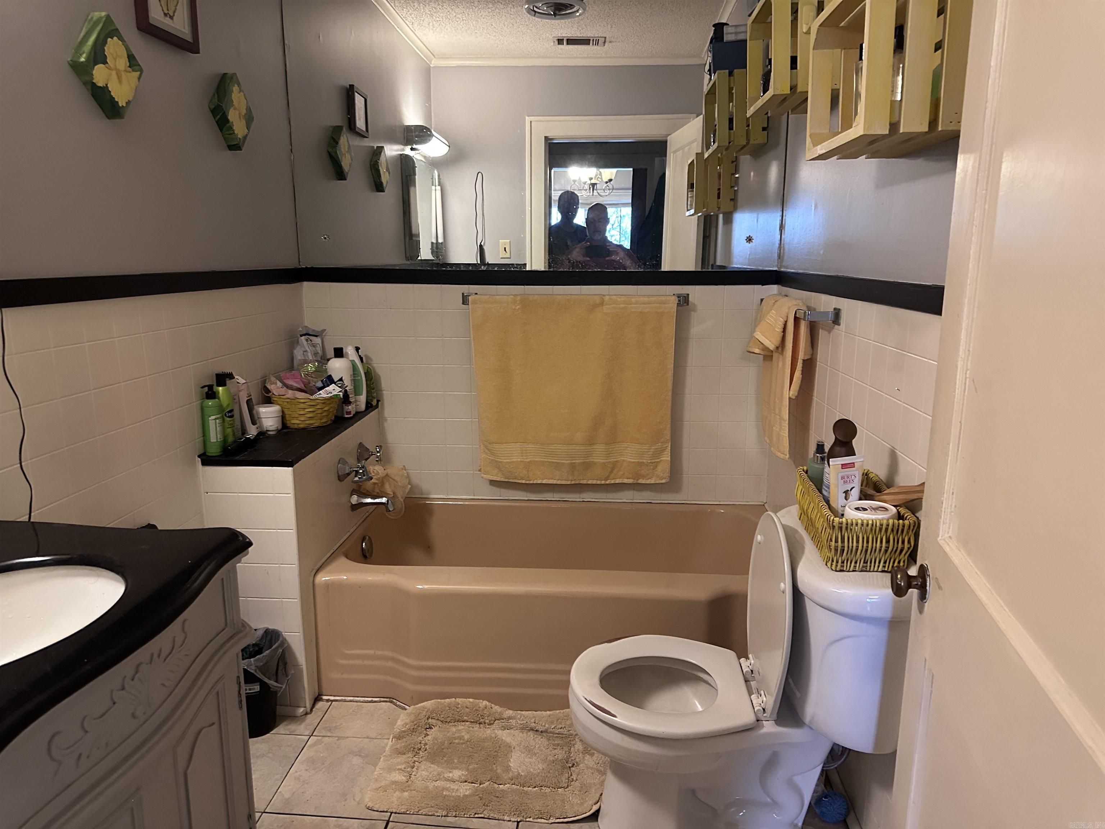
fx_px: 766
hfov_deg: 71.6
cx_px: 552
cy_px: 414
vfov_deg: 56.8
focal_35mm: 24
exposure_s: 1/60
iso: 800
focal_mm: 6.86
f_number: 1.78
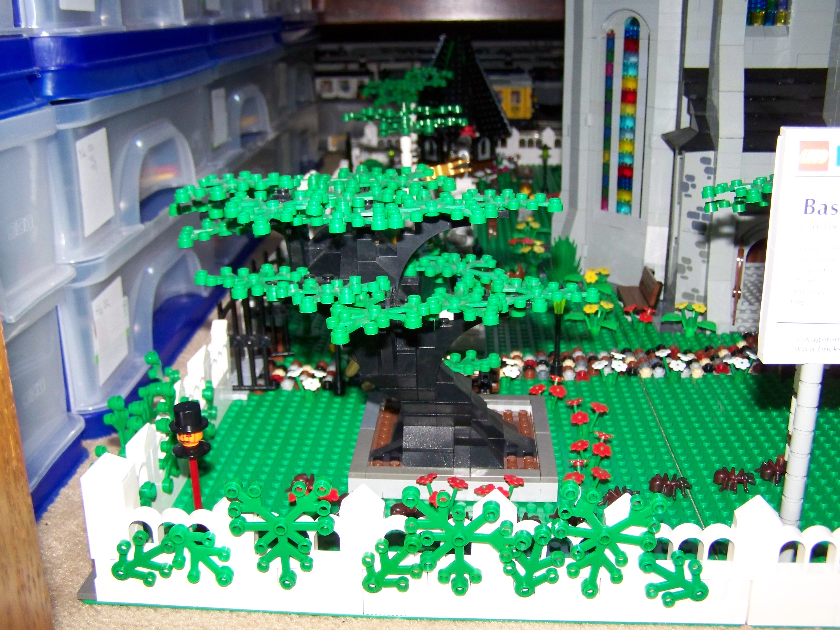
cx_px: 420
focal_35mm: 38
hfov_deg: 49.0
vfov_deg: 37.7
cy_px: 315
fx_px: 922
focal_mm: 6.3
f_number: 2.8
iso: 200
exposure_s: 1/30
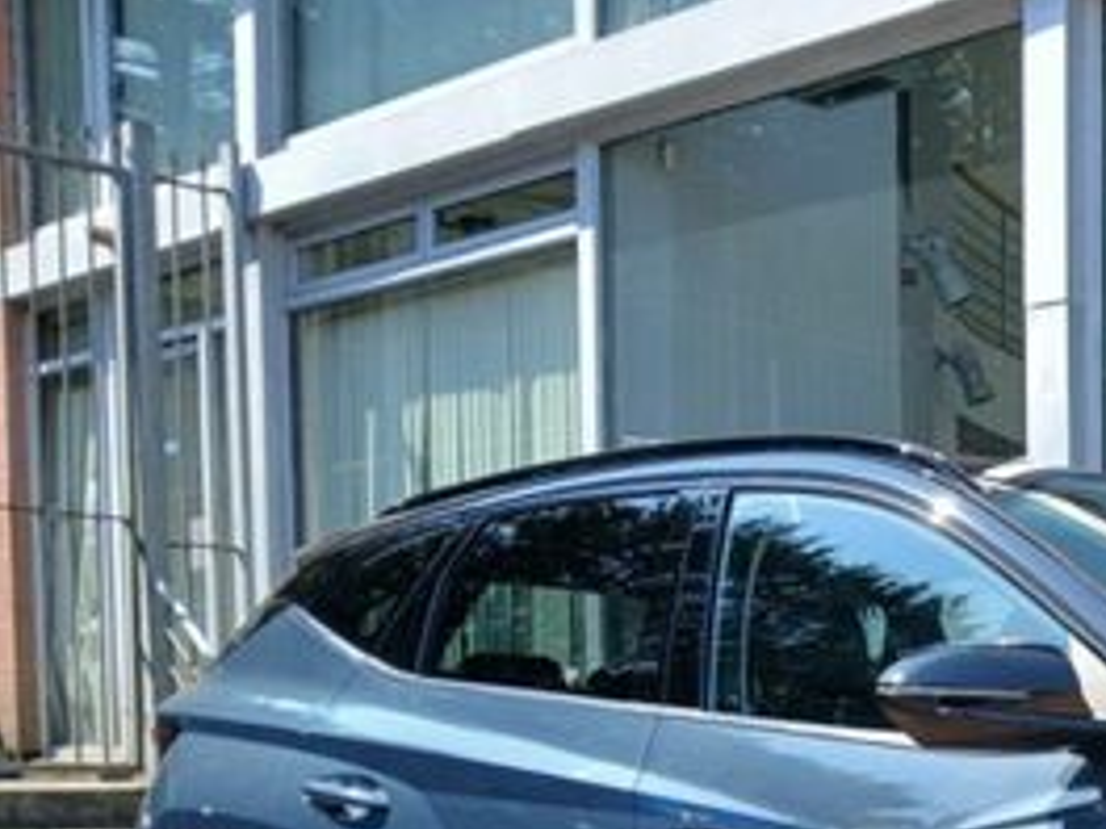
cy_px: 934
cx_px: 1253
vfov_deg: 23.2
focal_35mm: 59
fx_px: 1885
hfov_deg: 29.2
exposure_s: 1/215
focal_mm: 3.98
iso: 20
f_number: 1.8
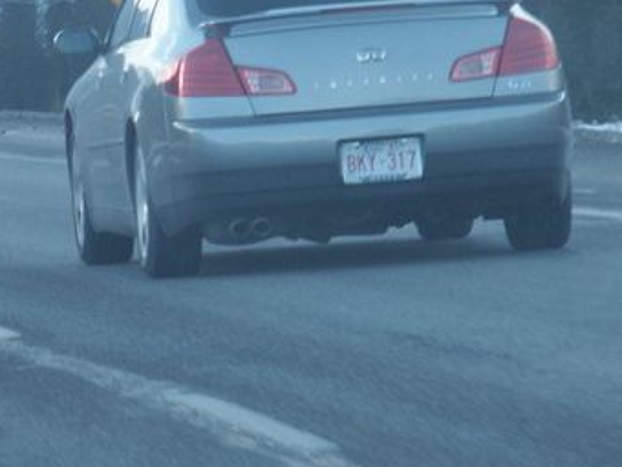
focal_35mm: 471
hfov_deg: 4.2
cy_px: 339
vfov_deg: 3.2
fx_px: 8463
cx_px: 196
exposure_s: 1/180
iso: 125
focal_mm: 50.69
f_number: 3.5
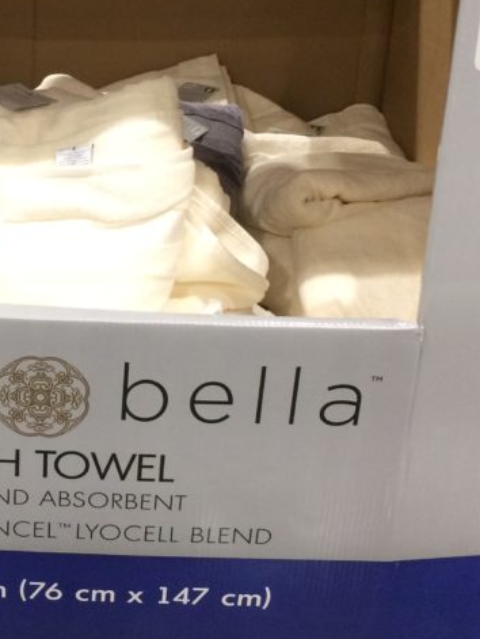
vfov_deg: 30.3
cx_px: 56
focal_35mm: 63
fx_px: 1163
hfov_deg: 22.8
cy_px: 176
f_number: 2.2
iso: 125
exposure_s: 1/30
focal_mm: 4.15
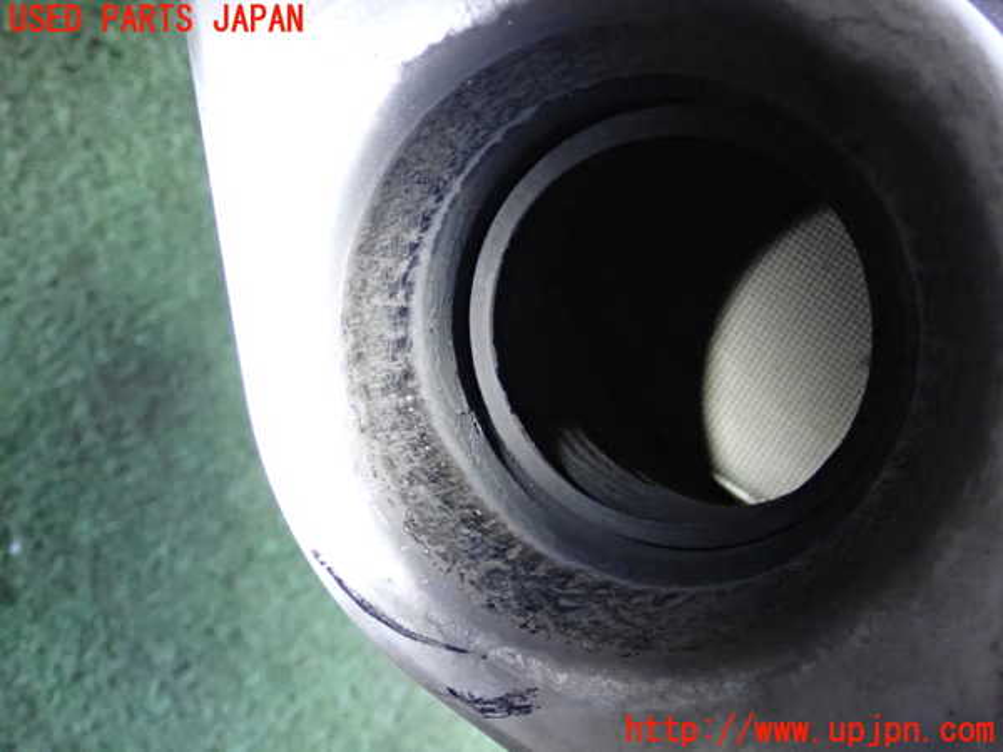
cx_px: 502
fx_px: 1565
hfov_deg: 35.5
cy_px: 376
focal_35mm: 54
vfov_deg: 27.0
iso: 3200
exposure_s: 1/500
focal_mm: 9.65
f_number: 3.3
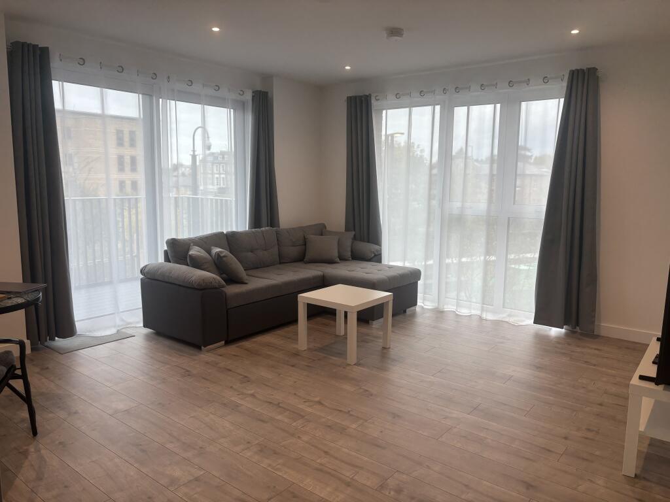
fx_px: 503
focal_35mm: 26
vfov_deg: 53.1
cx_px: 335
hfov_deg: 67.3
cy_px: 251
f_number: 1.6
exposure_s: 1/100
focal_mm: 5.96
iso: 40
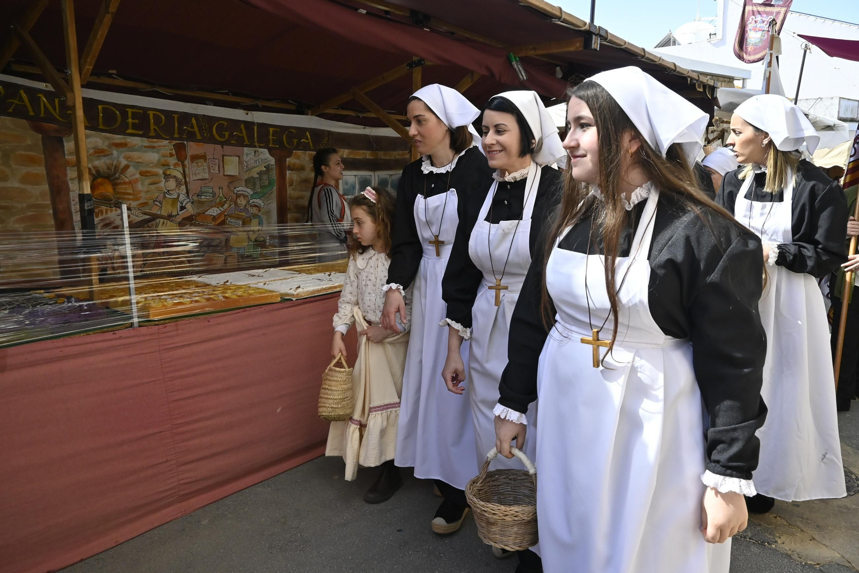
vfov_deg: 53.1
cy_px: 286
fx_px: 573
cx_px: 430
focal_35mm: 24
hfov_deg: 73.8
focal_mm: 16
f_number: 6.3
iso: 640
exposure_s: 1/640
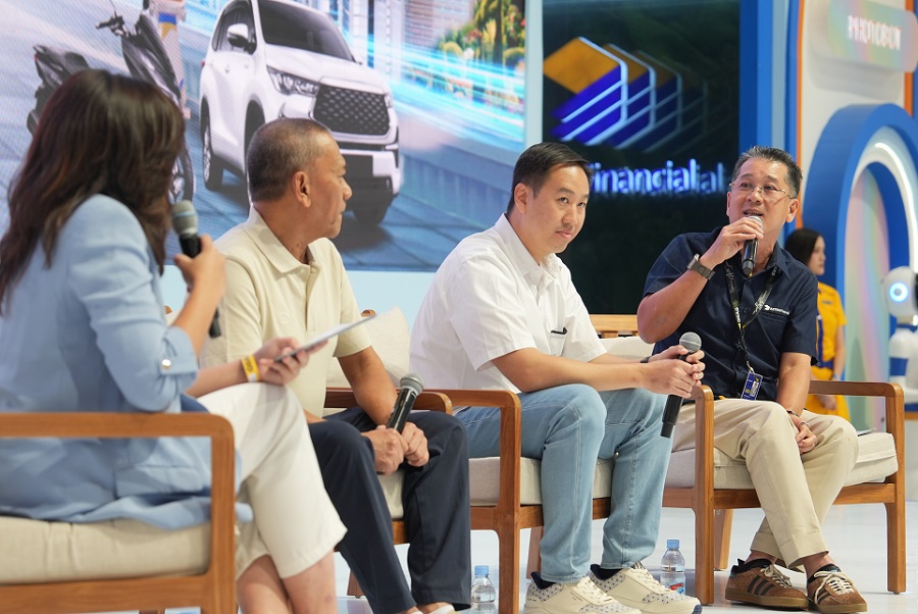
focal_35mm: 105
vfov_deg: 13.1
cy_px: 307
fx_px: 2680
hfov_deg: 19.4
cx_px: 459
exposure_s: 1/160
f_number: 2.8
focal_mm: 70
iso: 250
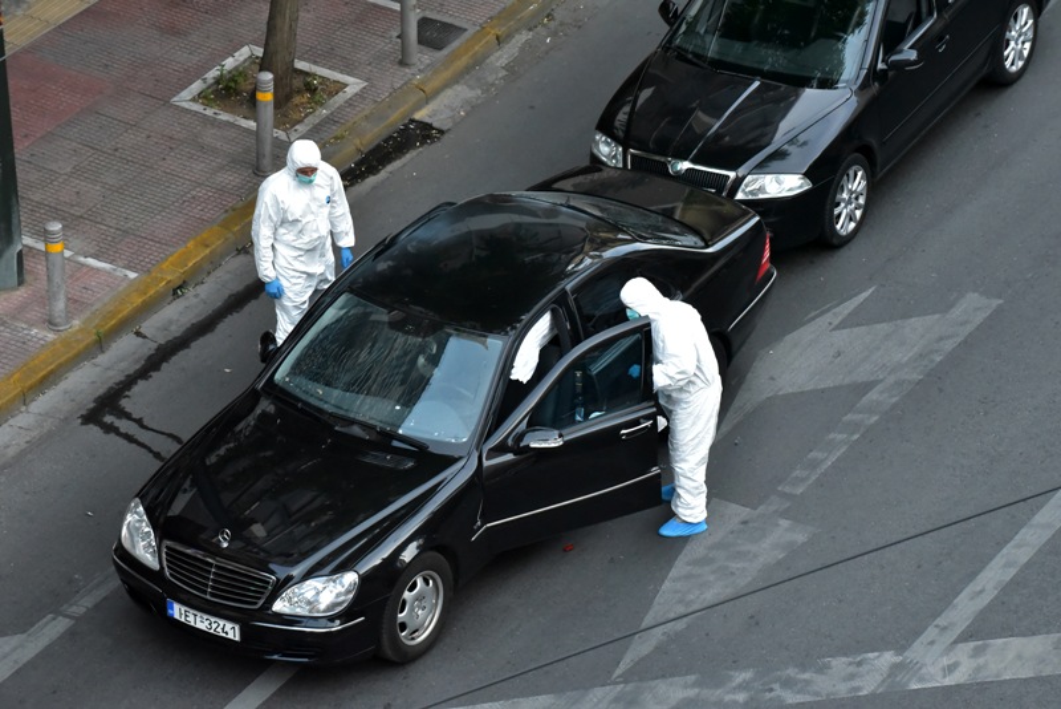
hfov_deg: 12.8
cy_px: 354
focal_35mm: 160
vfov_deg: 8.6
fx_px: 4717
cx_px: 530
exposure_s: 1/320
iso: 12800
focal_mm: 160
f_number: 14
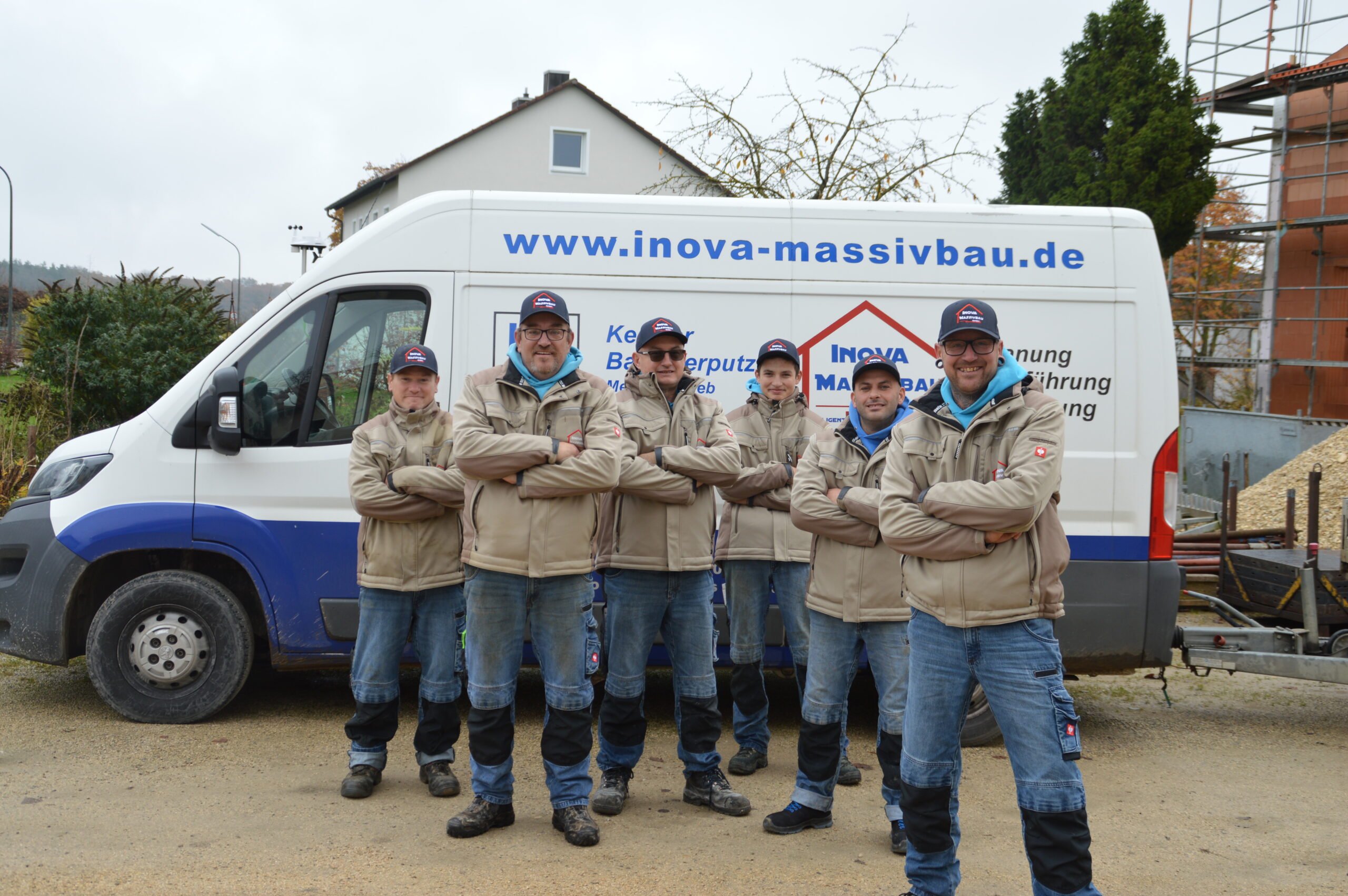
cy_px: 448
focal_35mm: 42
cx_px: 674
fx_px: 1571
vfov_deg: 31.8
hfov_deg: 46.4
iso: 125
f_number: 5.6
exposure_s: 1/125
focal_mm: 28
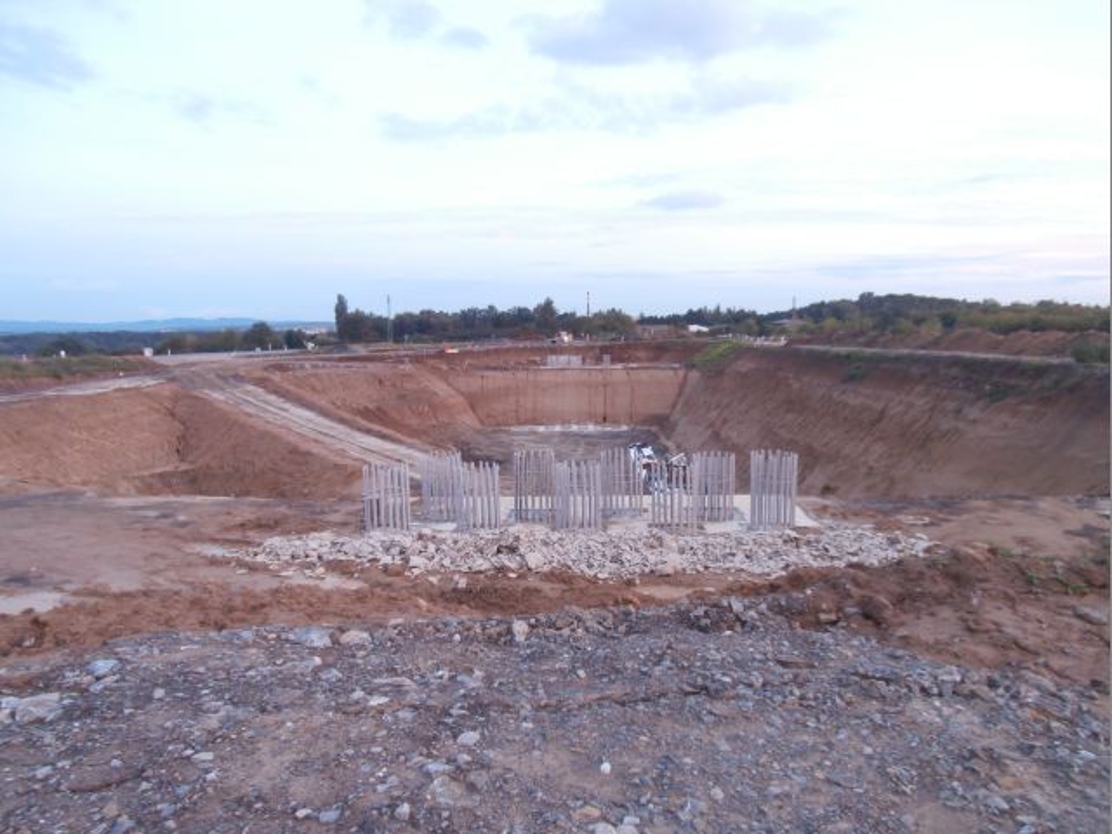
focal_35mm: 24
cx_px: 556
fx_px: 771
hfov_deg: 71.6
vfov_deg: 56.8
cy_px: 417
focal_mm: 4.2
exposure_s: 1/4
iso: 100
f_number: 3
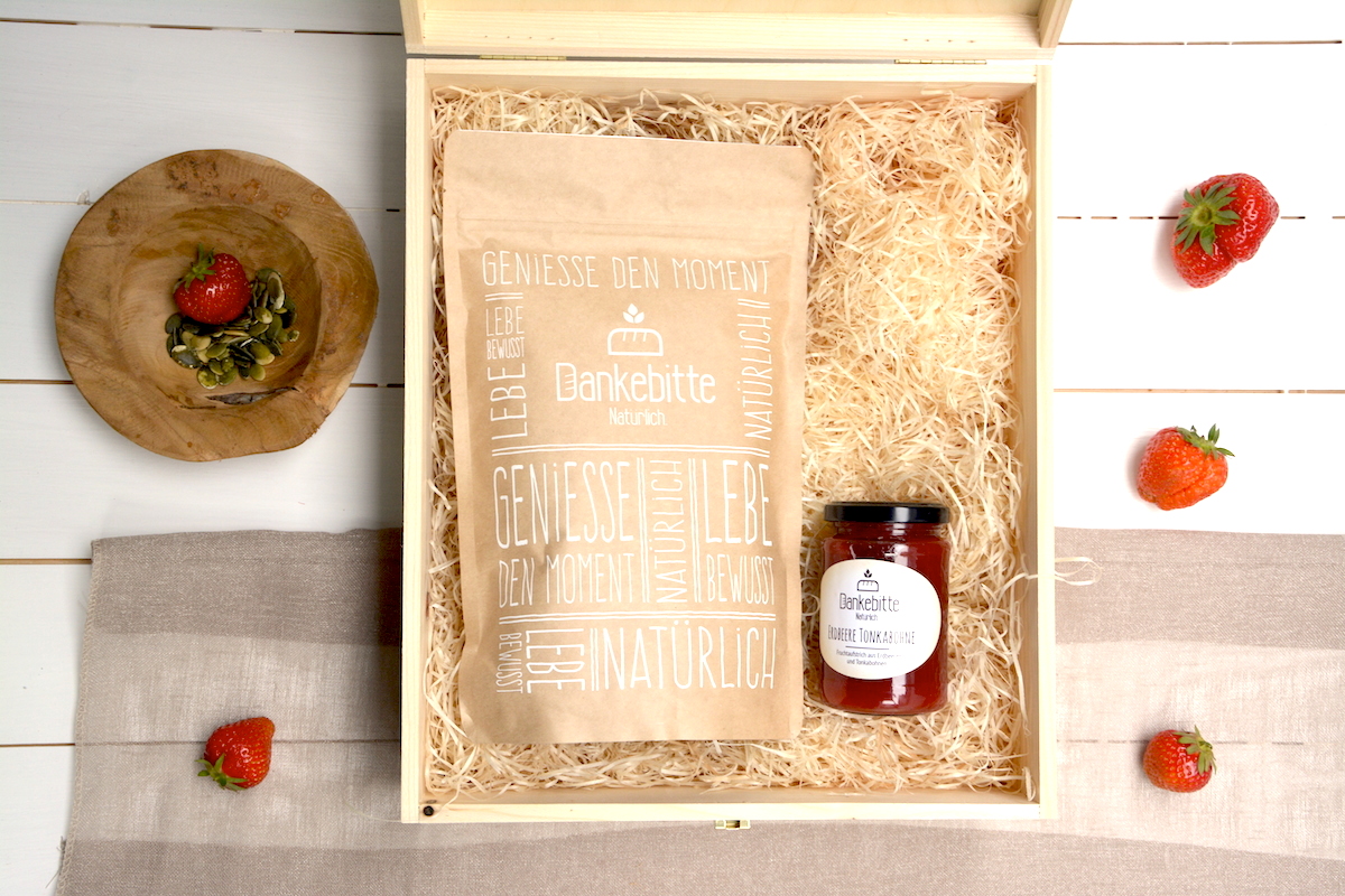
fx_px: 1905
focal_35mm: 51
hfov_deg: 38.9
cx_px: 672
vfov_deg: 26.5
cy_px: 448
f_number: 8
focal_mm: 34
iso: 360
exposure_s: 1/60
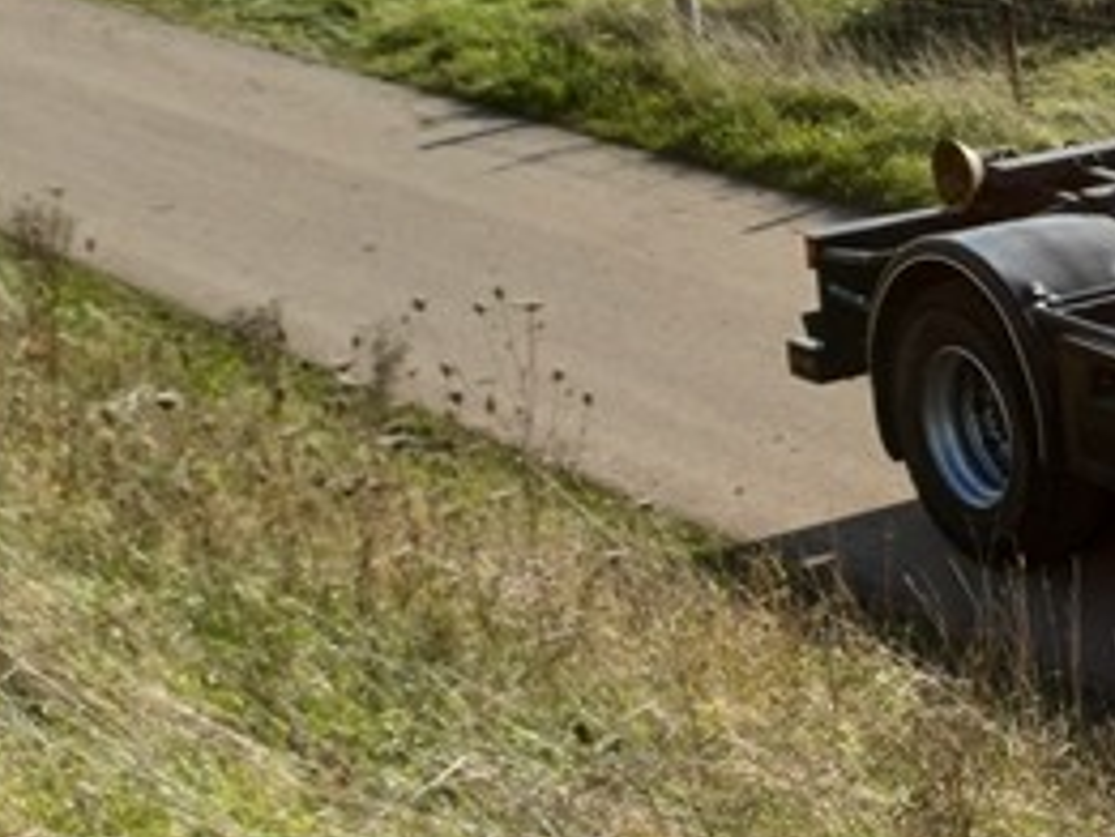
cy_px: 423
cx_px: 1918
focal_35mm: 98
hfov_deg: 17.0
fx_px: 3158
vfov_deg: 15.1
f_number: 1.8
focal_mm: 4.65
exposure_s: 1/959
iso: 50
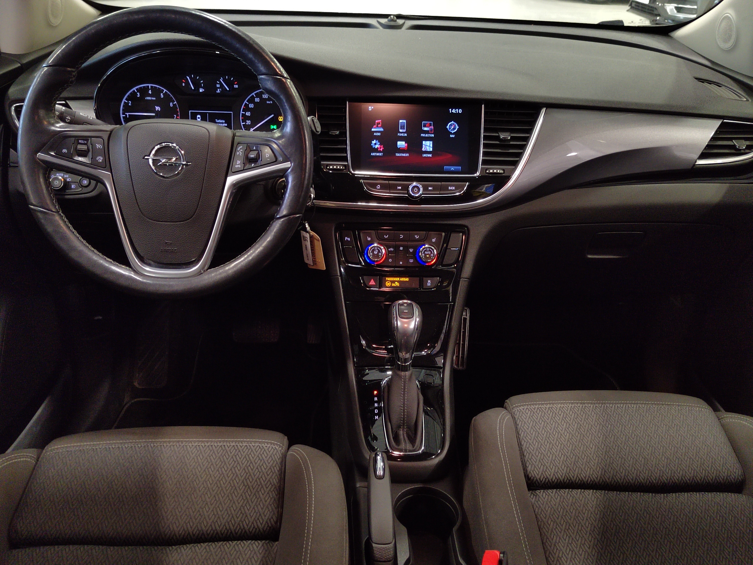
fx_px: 631
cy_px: 282
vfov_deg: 48.2
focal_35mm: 29
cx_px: 376
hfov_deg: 61.7
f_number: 1.9
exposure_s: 1/60
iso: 2575
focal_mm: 5.52
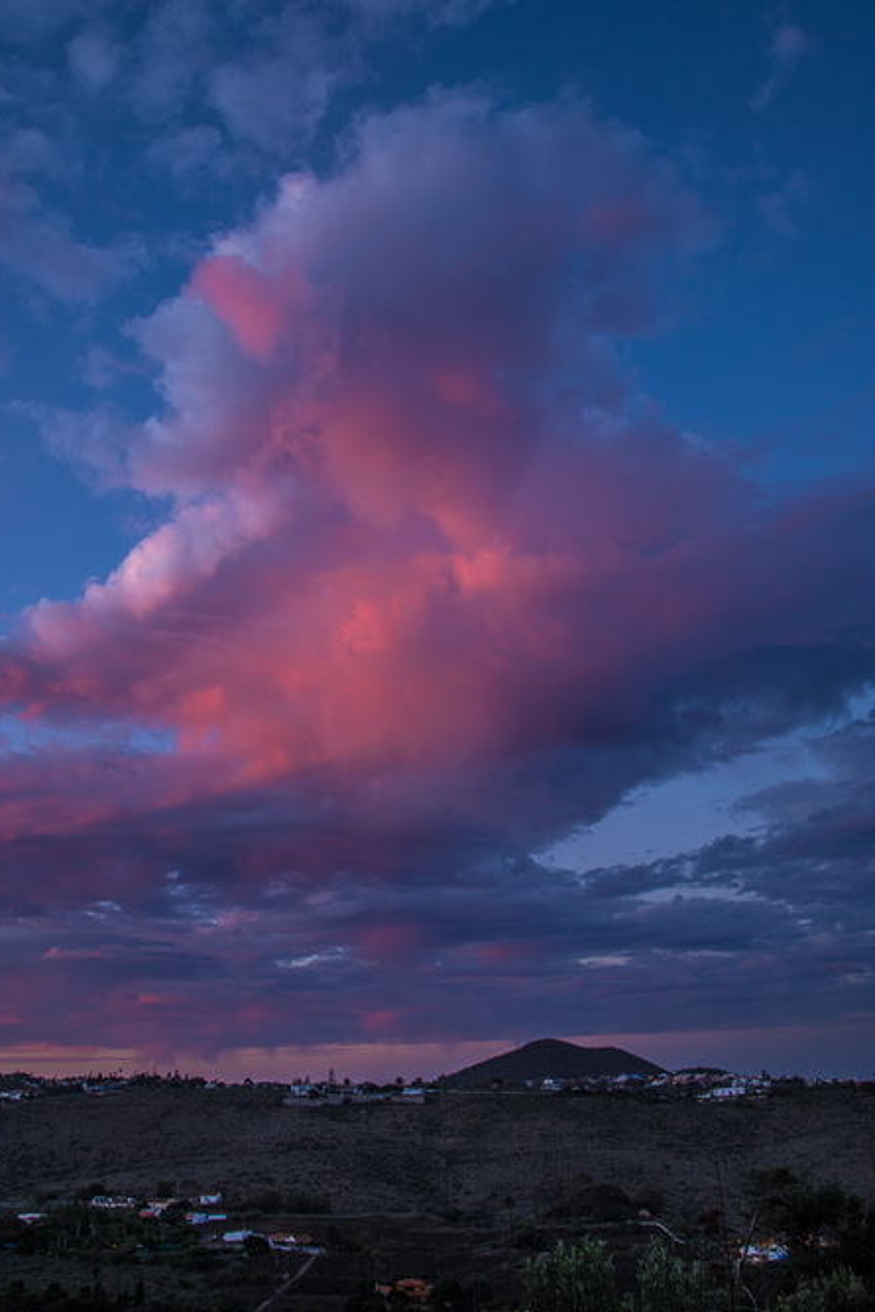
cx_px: 427
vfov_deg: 63.6
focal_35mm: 29
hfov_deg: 45.0
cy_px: 648
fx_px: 1057
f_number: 8
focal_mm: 28
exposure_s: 1/30
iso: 560
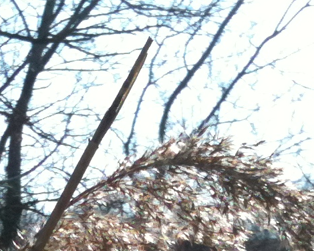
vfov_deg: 9.8
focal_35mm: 149
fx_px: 1385
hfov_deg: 12.8
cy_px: 453
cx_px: 13
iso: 64
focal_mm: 3.85
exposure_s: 1/968
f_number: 2.8
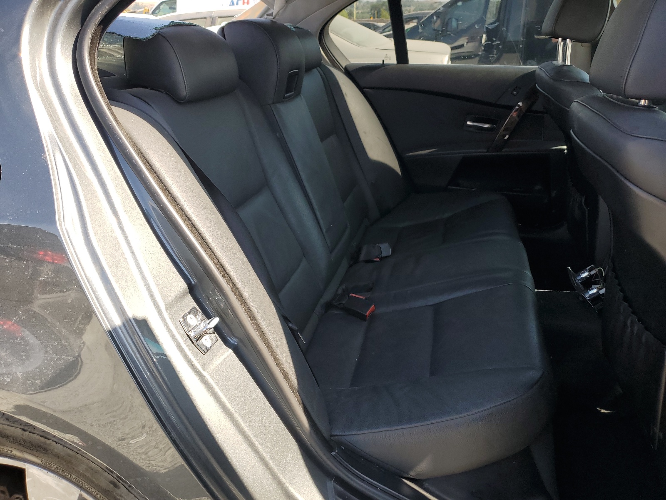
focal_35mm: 26
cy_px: 250
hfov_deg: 67.3
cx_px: 333
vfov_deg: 53.1
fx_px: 500
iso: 50
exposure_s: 1/588
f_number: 1.5
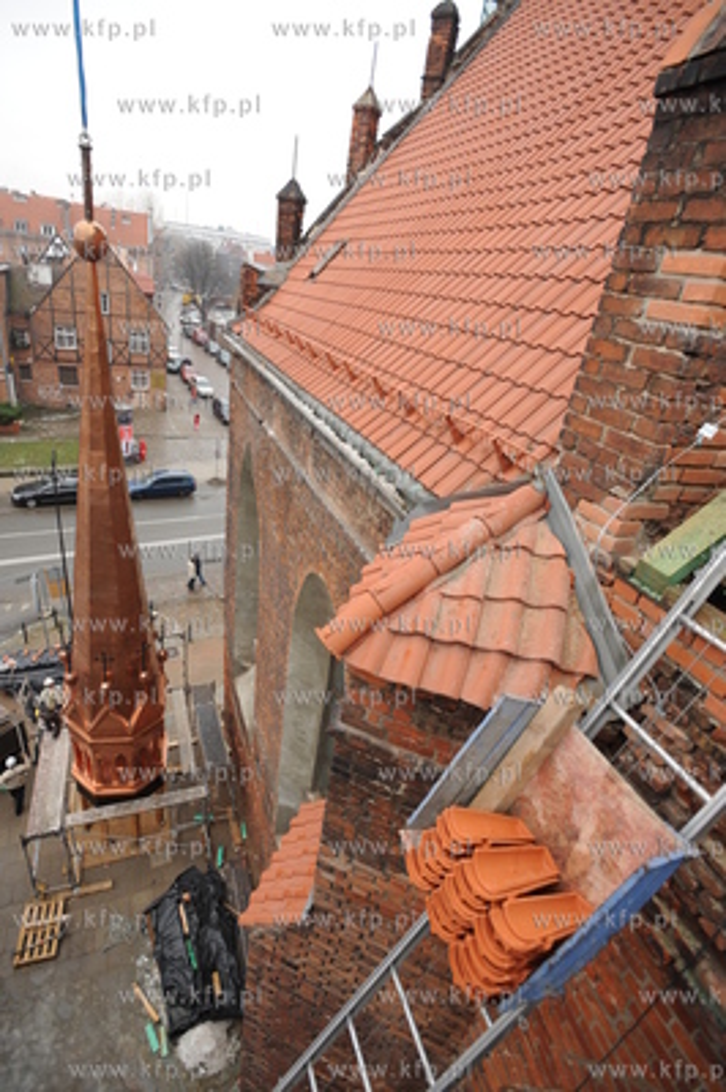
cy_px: 546
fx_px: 515
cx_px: 363
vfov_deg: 93.3
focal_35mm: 17
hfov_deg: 70.3
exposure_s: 1/80
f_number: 5.6
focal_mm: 17
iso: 400
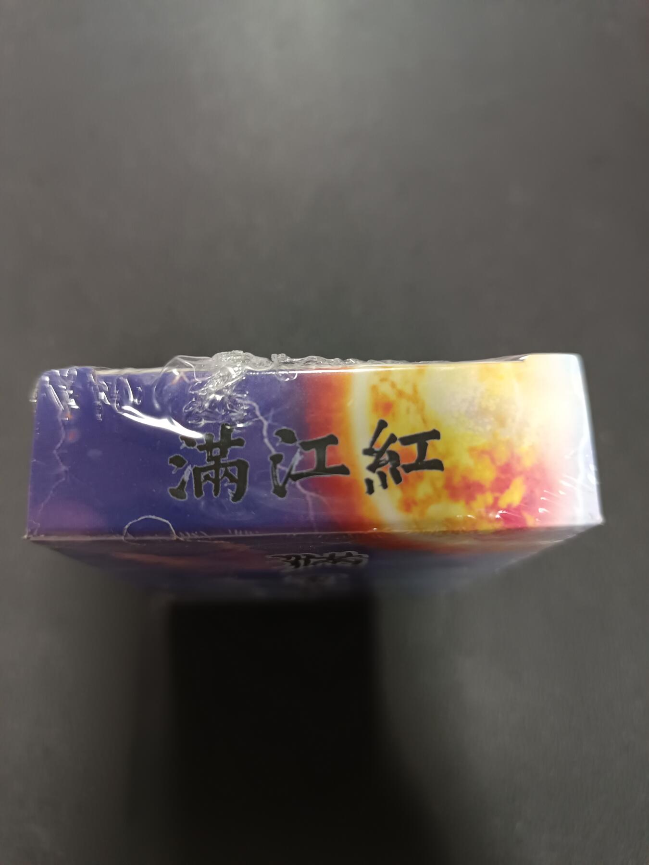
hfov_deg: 56.8
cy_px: 432
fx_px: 600
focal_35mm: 24
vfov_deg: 71.6
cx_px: 324
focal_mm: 5.31
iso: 1170
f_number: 1.7
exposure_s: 1/50
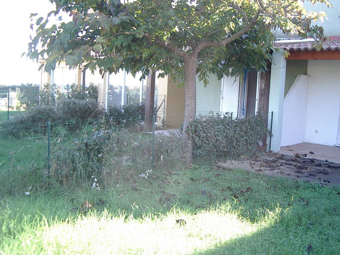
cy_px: 128
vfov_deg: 37.7
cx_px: 170
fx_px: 373
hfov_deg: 49.0
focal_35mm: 38
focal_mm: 5.8
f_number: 2.6
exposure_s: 1/80
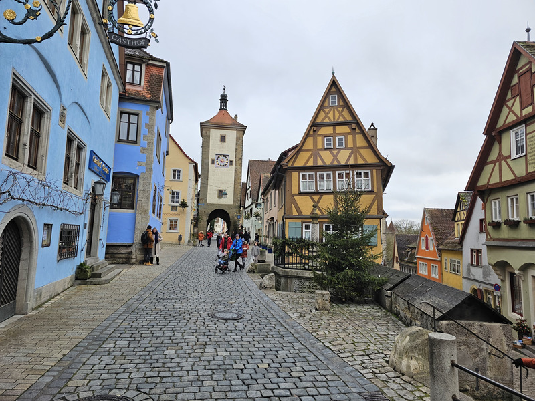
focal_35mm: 23
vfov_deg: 58.9
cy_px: 200
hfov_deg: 73.9
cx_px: 268
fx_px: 355
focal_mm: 6.3
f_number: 1.7
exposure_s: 1/207
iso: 25
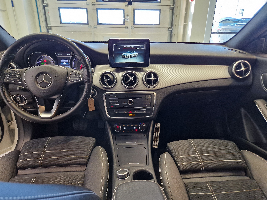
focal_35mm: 23
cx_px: 134
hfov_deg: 73.9
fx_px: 177
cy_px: 100
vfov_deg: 58.9
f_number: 1.8
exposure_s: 1/100
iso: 250
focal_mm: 5.4
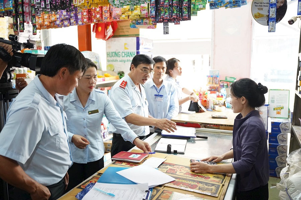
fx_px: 277
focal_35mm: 33
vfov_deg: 39.9
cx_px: 150
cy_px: 100
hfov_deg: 57.1
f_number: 2.8
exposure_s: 1/250
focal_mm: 33.1
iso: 5000
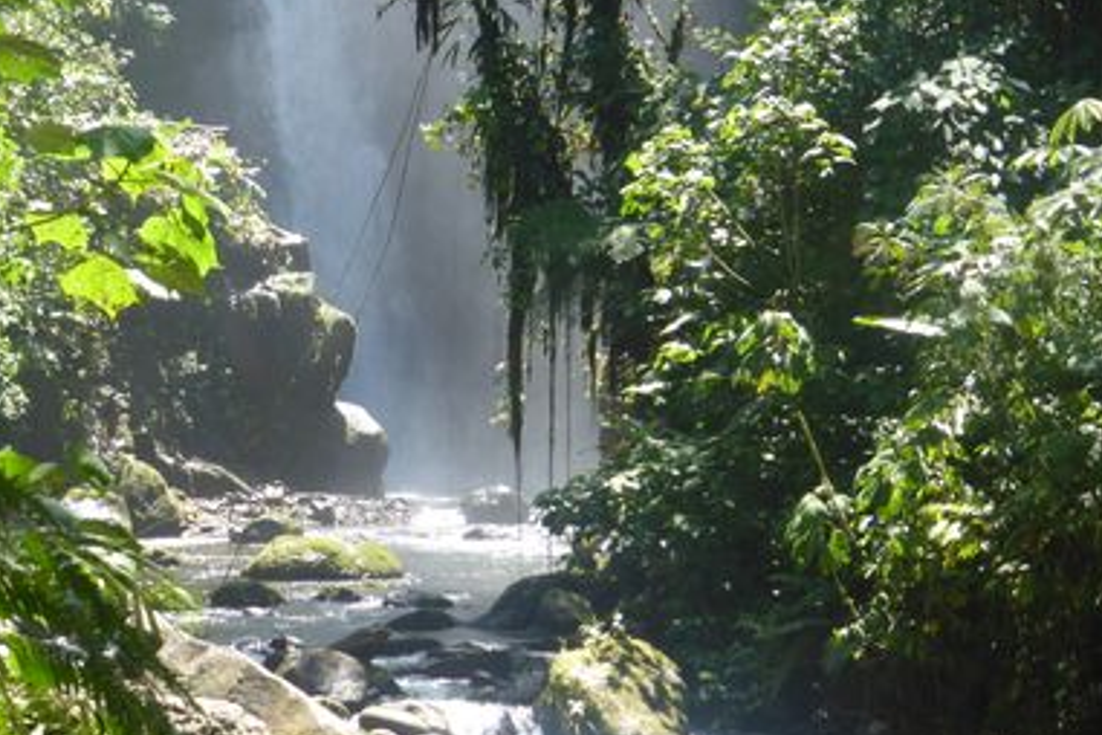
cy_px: 385
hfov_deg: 21.3
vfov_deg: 14.4
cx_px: 330
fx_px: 2908
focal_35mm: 95
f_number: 4.7
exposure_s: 1/100
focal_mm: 10.3
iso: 100
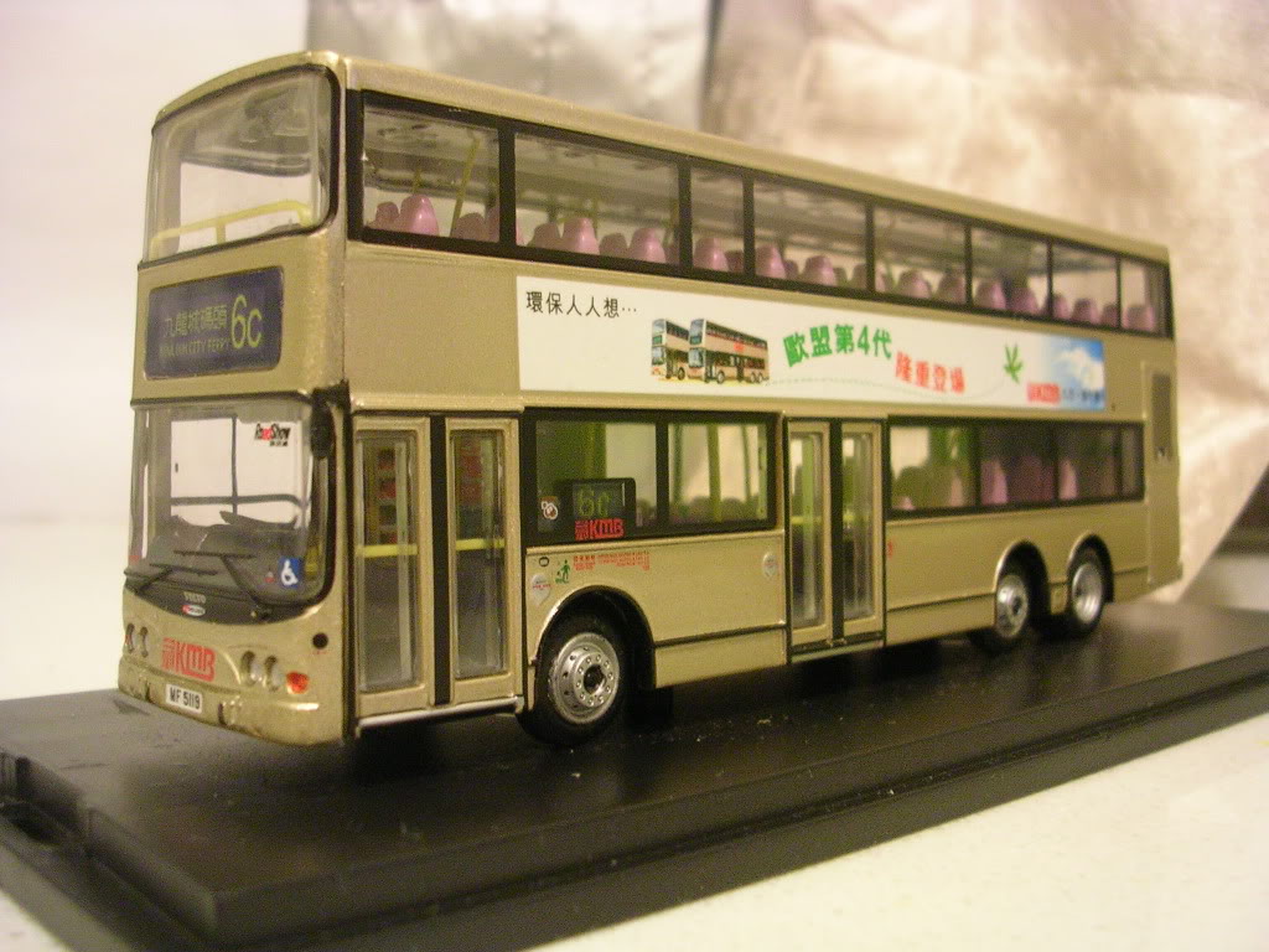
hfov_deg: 49.0
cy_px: 476
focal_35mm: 38
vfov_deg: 37.7
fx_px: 1393
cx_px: 634
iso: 200
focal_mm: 5.8
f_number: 2.8
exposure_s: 1/3.3
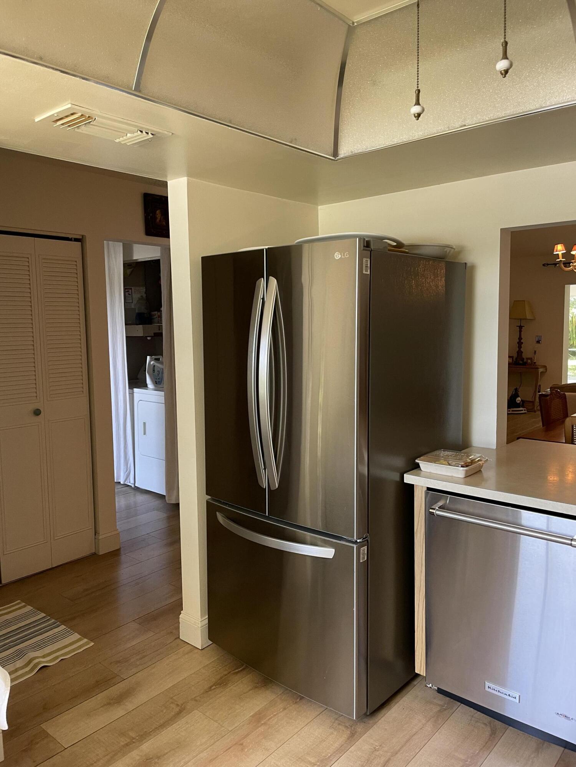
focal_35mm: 26
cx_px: 288
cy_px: 384
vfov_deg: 67.3
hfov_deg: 53.1
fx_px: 577
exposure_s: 1/60
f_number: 1.6
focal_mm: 4.2
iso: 100
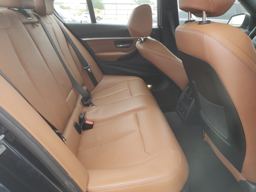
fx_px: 200
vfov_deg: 51.4
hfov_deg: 65.3
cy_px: 98
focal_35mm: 27
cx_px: 129
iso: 52
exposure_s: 1/60.2
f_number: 1.5
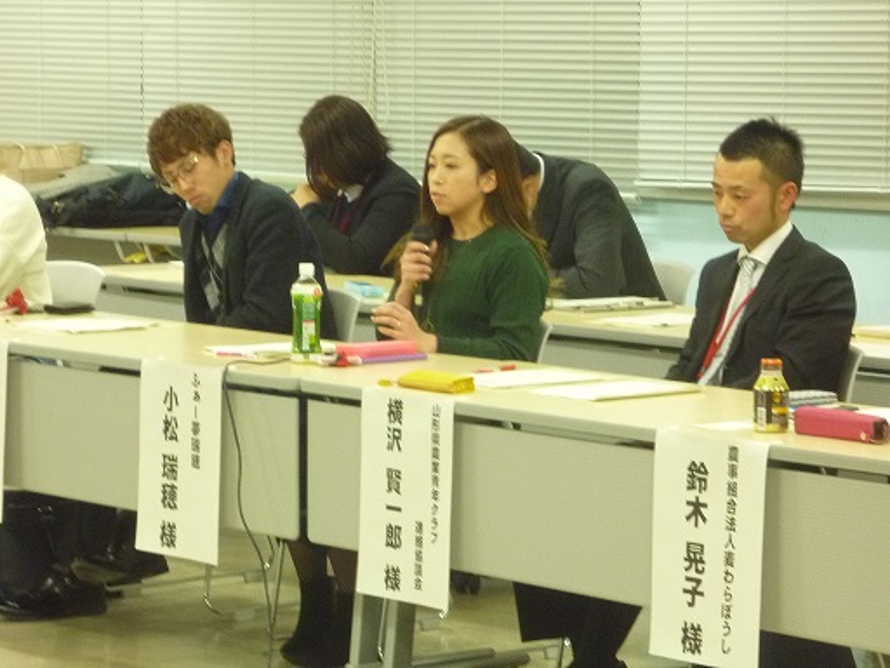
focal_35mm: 146
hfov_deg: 13.5
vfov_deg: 10.2
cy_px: 334
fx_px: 3754
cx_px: 445
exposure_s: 1/8
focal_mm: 22.5
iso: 400
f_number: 5.9
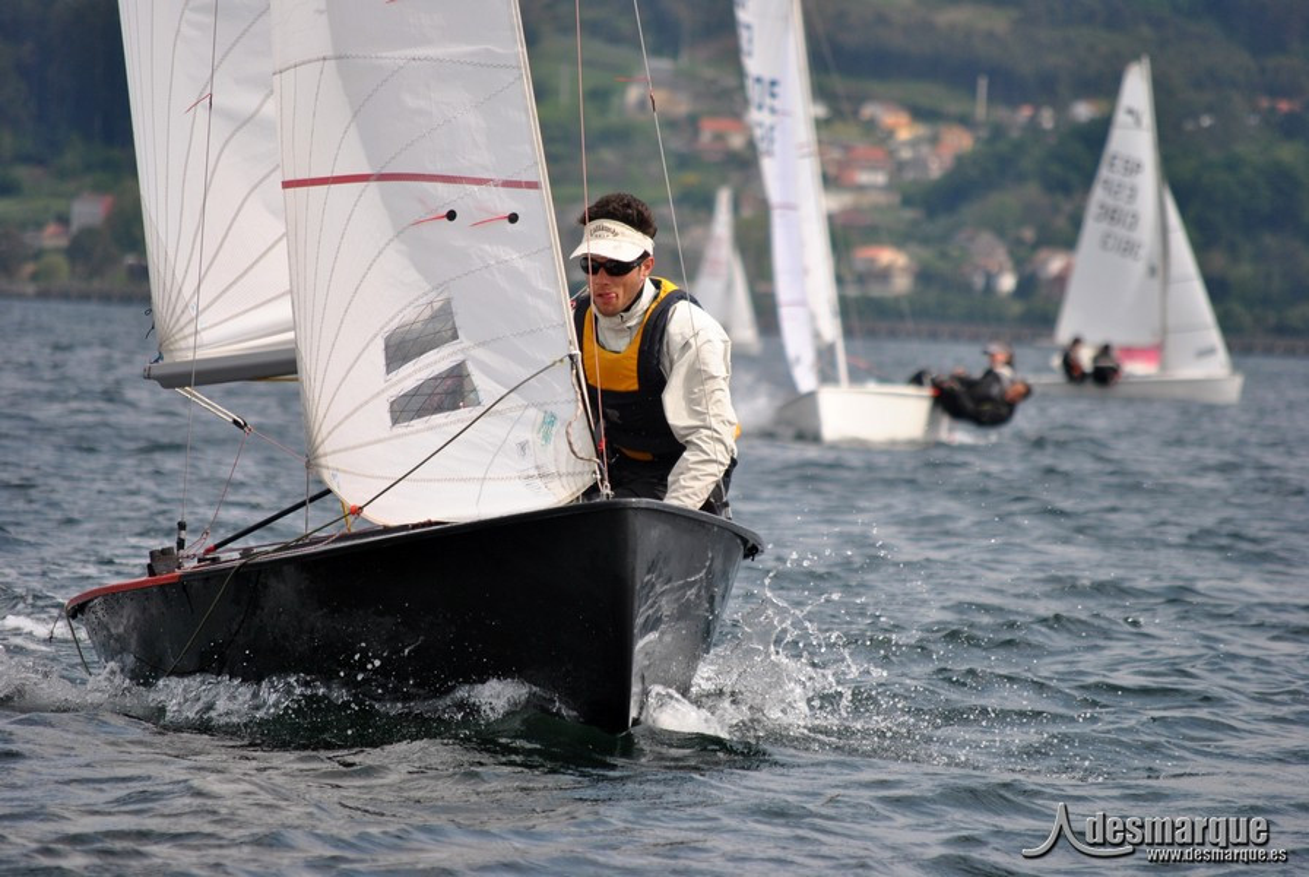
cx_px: 654
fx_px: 10376
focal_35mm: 285
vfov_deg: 4.8
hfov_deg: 7.2
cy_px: 438
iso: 200
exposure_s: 1/800
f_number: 5.6
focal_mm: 190
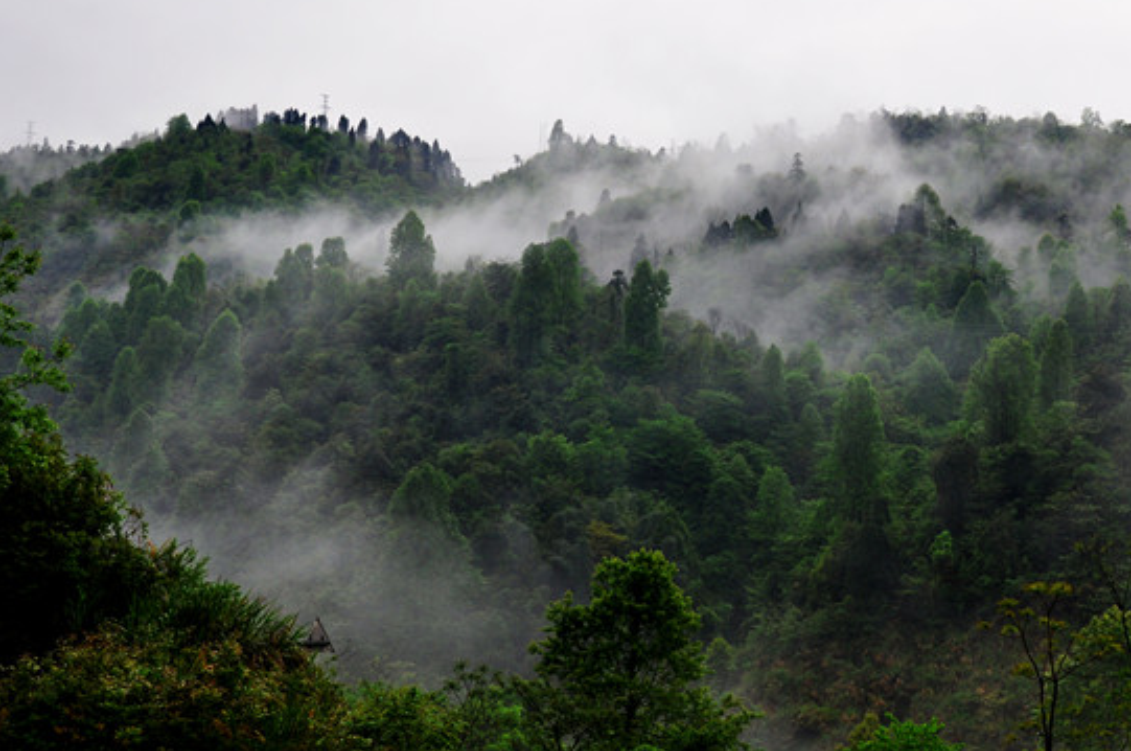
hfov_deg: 28.2
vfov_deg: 19.0
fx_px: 2227
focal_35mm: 71
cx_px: 801
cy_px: 223
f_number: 11
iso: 200
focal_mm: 32
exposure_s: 1/40
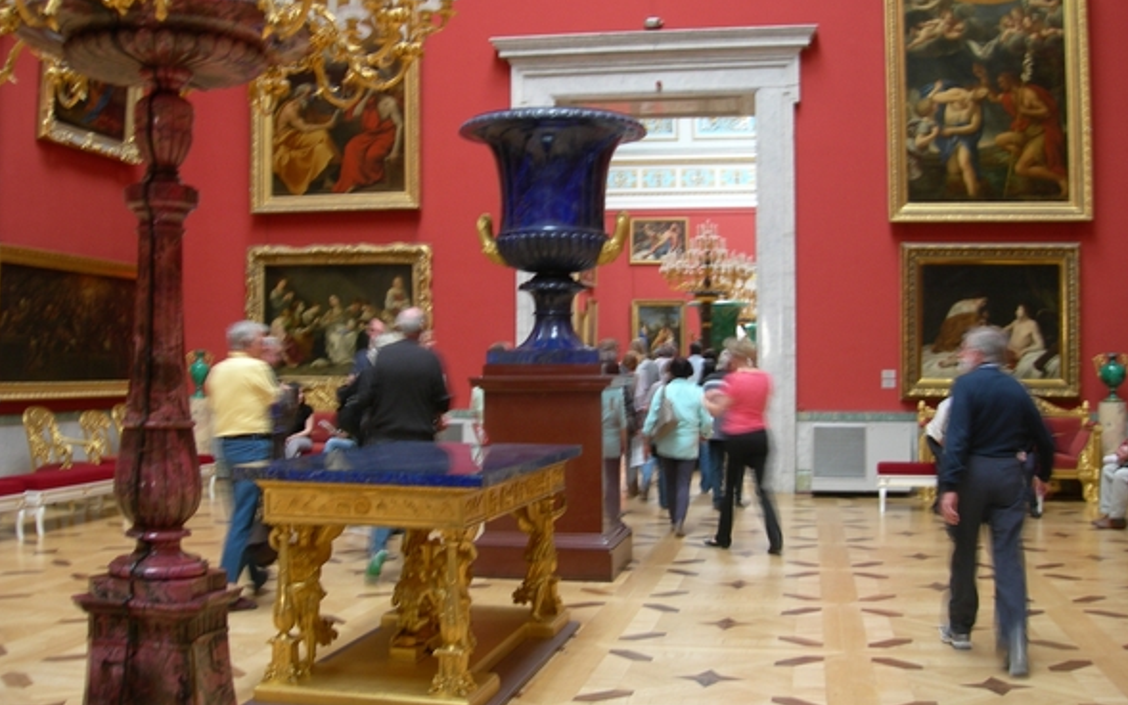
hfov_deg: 48.2
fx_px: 1260
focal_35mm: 41
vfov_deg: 31.2
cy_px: 351
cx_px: 571
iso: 50
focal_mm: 7.8
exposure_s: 1/5.9
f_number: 2.8
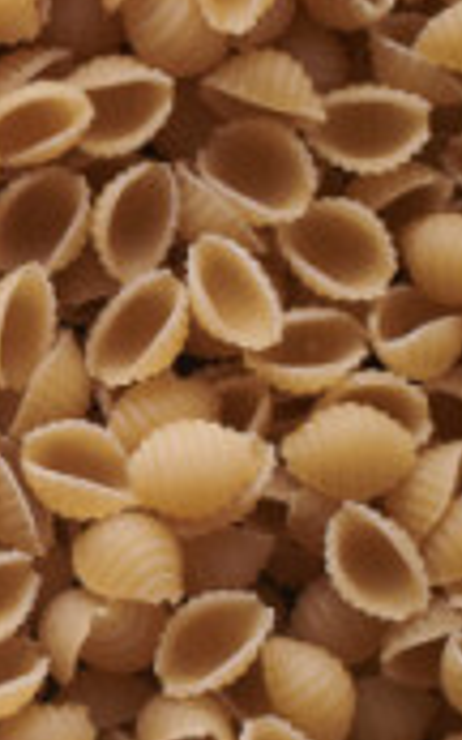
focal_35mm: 236
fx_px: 4758
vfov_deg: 8.9
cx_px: -1146
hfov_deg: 5.1
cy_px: 479
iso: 160
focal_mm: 50
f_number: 8
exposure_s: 1/100
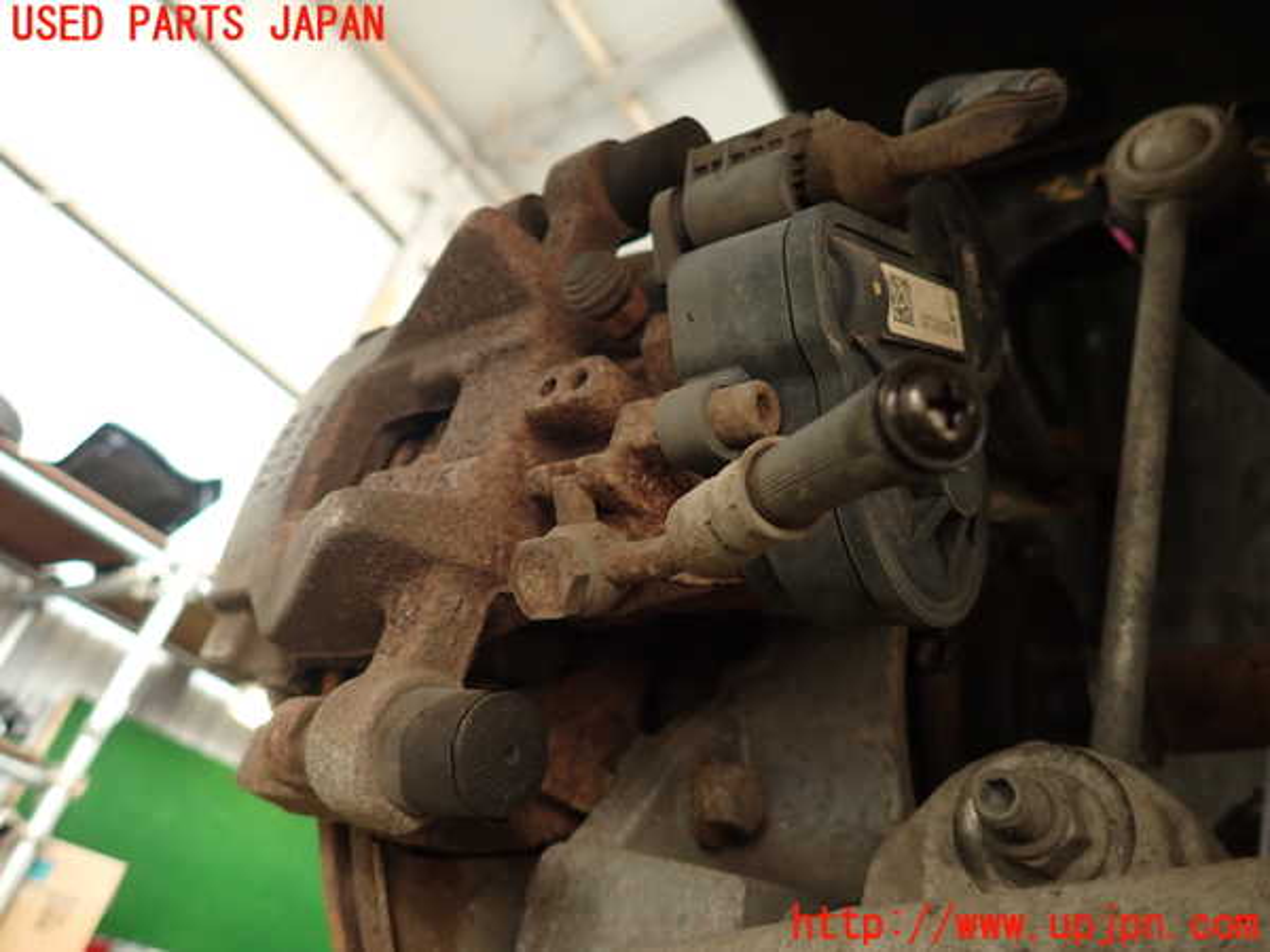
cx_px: 635
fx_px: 917
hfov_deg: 69.4
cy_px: 476
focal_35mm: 25
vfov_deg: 54.9
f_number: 2
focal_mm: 4.5
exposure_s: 1/40
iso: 200
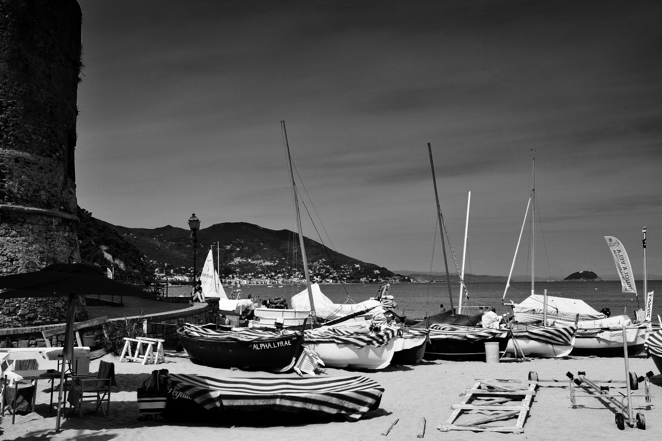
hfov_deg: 53.1
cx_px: 331
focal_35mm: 36
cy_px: 220
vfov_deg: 36.9
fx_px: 662
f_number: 8
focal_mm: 24
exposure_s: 1/640
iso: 100
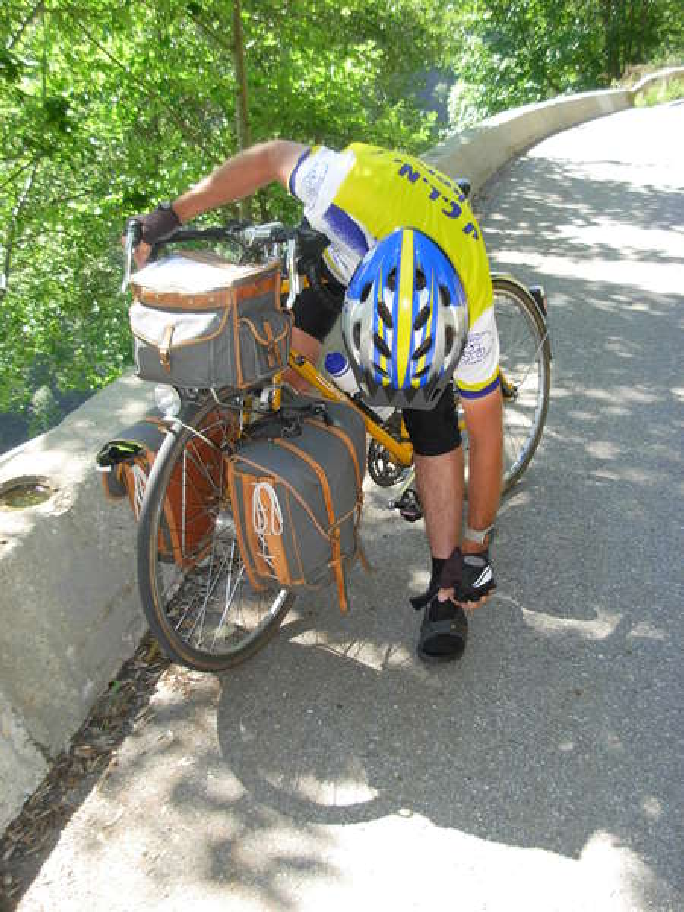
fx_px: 1001
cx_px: 342
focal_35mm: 38
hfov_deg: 37.7
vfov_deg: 49.0
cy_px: 456
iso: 79
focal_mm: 6.3
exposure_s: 1/144
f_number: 2.9
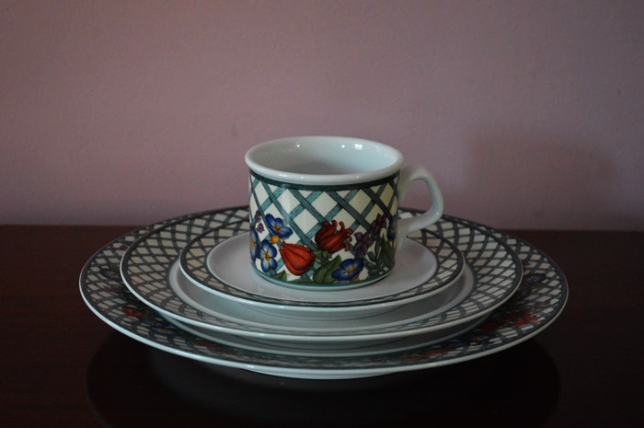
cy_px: 214
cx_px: 322
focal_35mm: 68
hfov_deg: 29.9
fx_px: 1206
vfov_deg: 20.1
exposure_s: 1/20
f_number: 5.3
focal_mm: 45
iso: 3200
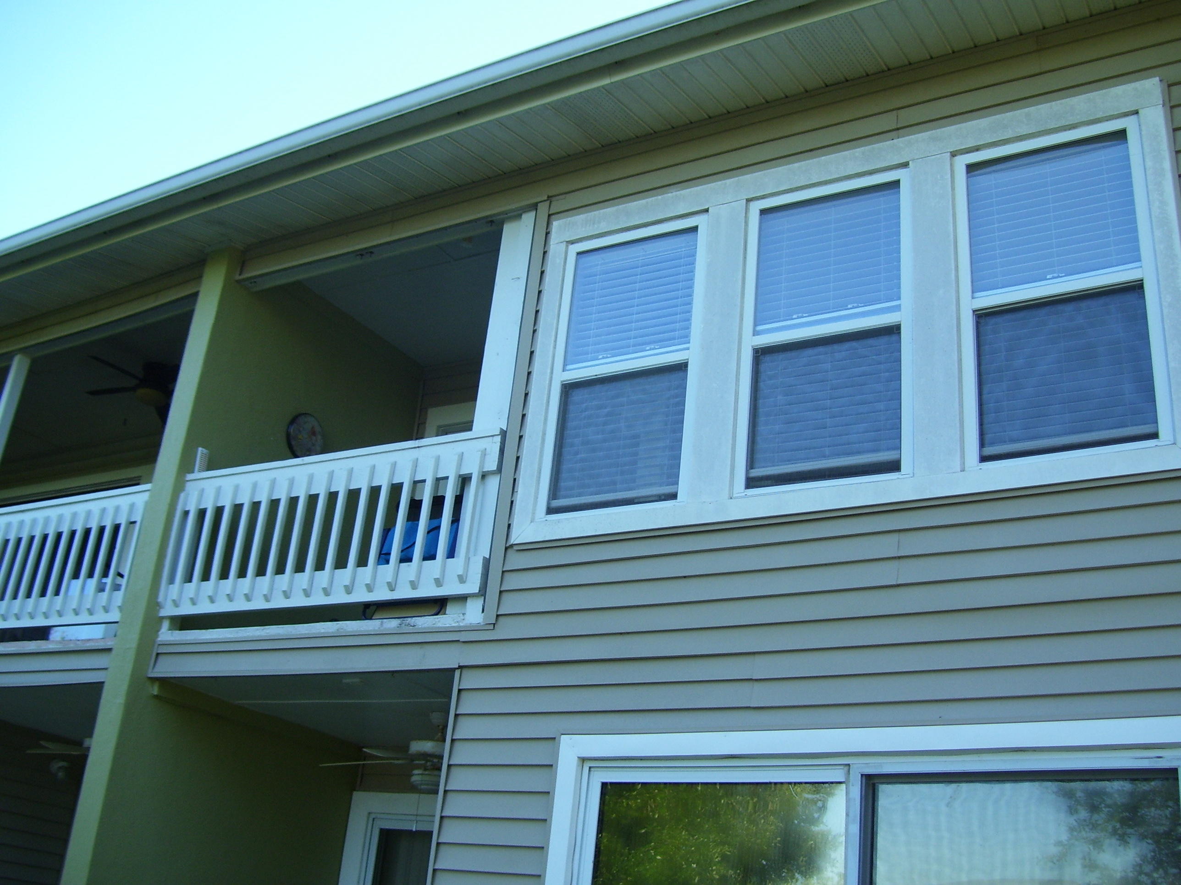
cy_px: 442
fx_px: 1262
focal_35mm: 37
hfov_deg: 50.1
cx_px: 590
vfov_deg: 38.7
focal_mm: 6
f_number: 2.7
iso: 80
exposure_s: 1/250
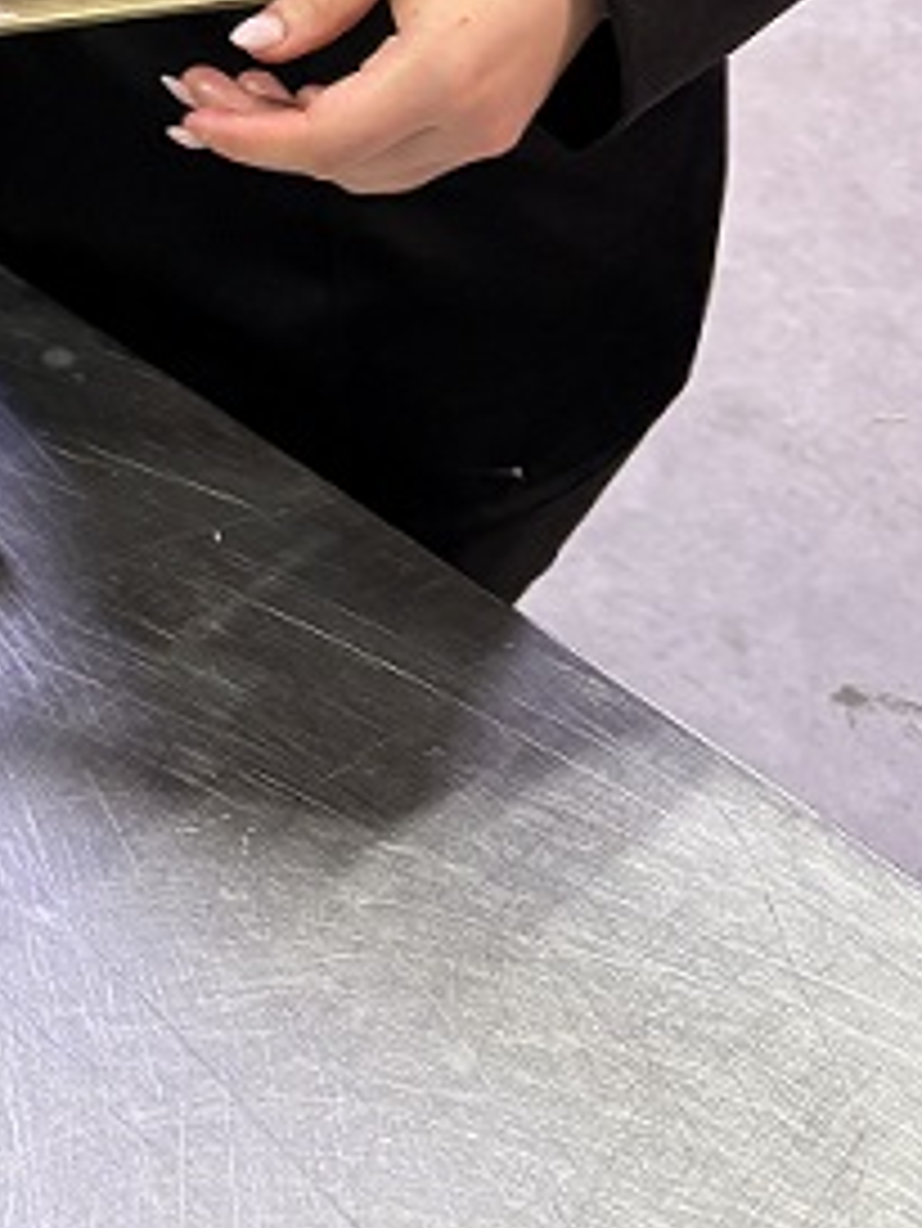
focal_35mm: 87
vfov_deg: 19.1
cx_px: -445
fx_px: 3087
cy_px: -722
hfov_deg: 15.7
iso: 125
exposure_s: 1/100
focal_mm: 5.96
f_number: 1.6
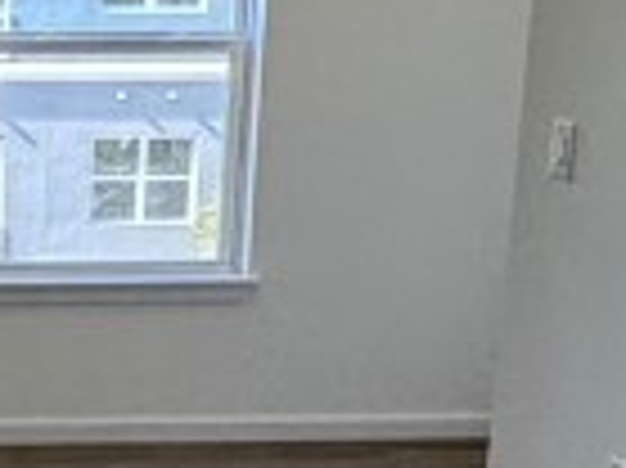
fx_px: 1861
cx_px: -360
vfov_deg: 14.2
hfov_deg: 17.0
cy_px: 410
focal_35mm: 103
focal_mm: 2.22
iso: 80
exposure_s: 1/120
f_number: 2.2
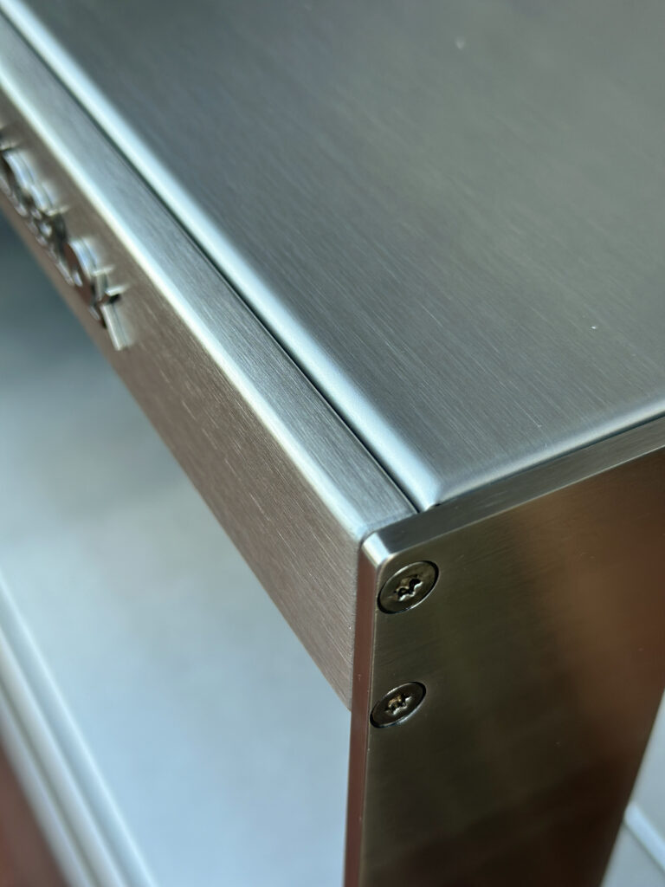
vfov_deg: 39.7
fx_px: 1229
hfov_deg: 30.3
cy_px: 444
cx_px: 332
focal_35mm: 48
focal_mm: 6.86
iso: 80
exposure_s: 1/272
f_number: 1.78
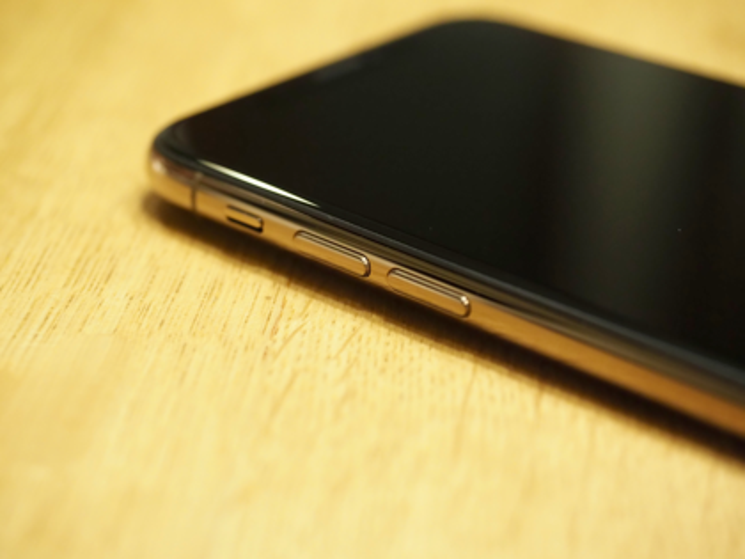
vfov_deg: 18.4
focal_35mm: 80
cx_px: 372
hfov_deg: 24.4
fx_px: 1722
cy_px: 280
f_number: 4
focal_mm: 40
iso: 2000
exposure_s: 1/100
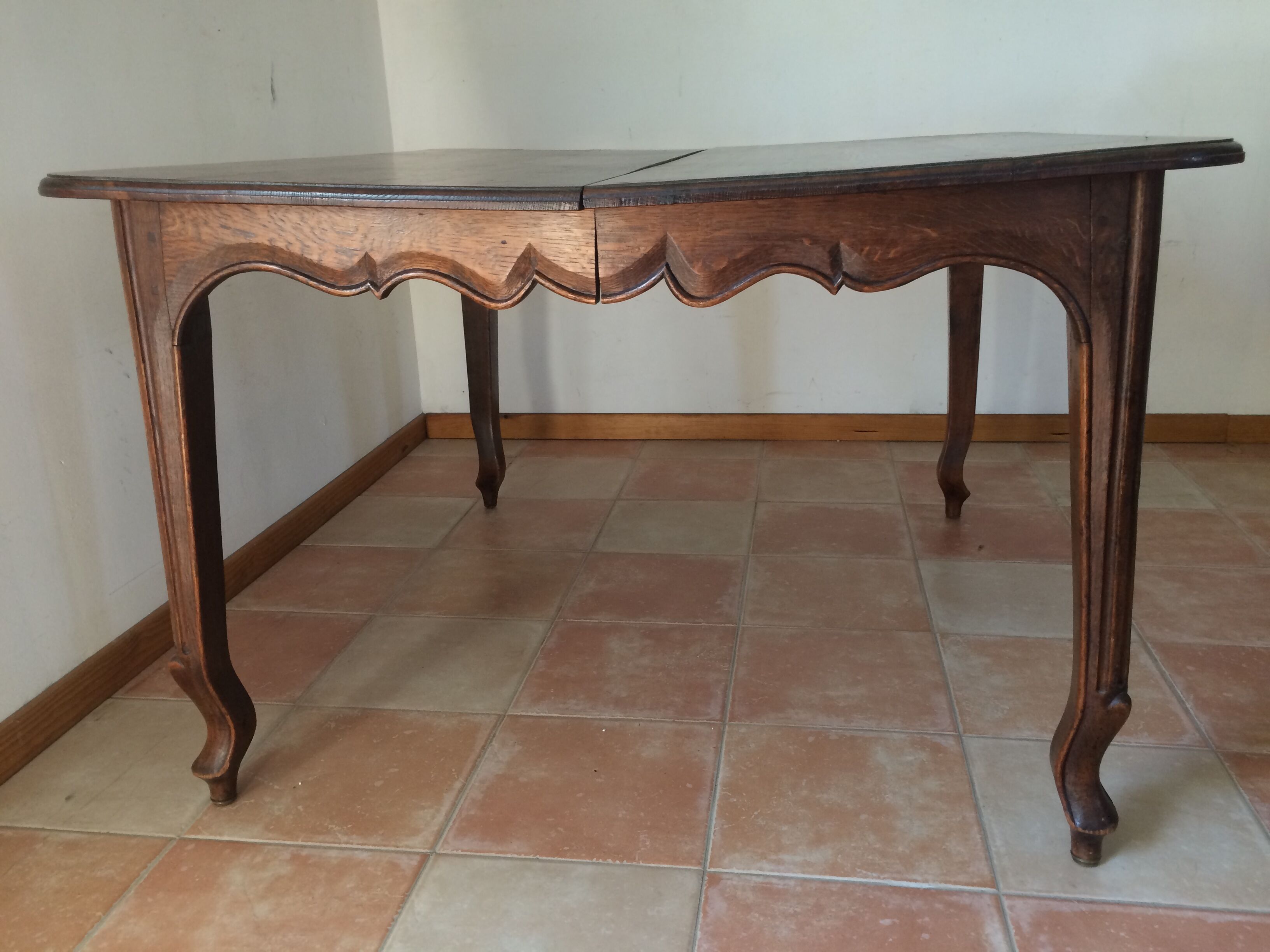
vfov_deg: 48.2
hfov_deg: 61.7
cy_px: 476
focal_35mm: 29
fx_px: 1064
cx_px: 635
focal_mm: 4.15
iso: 125
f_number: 2.2
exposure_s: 1/33
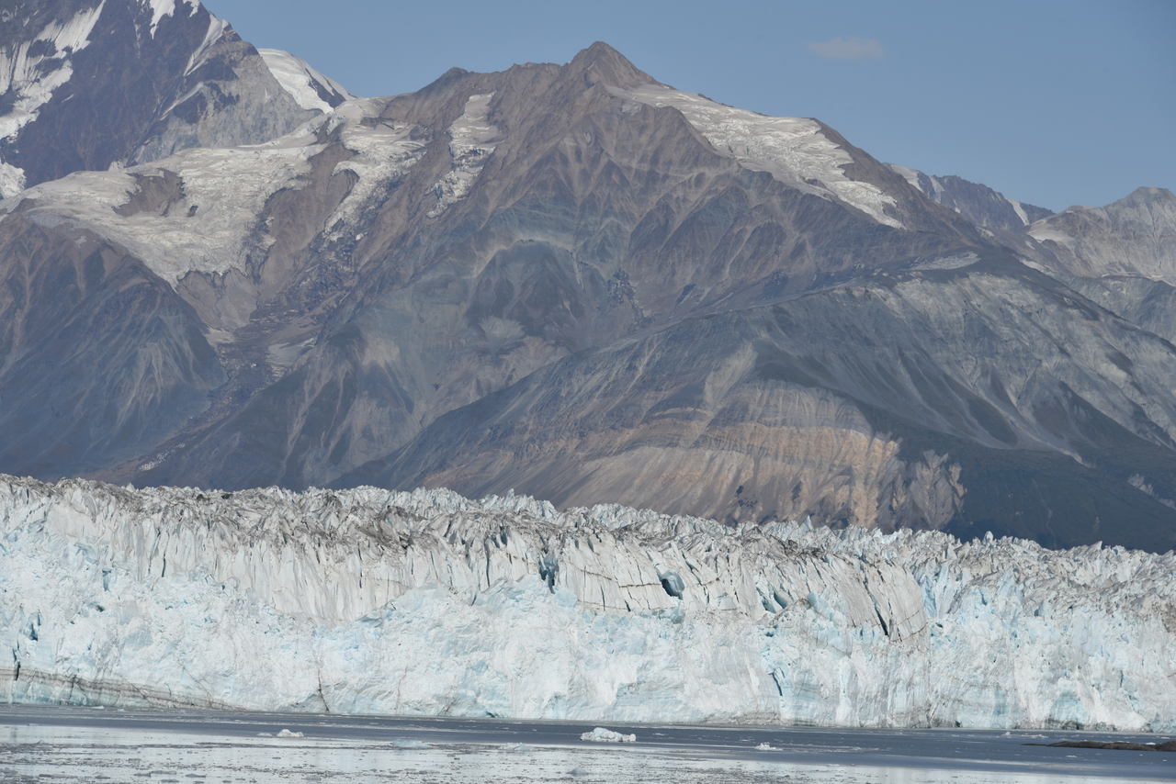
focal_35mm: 160
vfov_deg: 8.6
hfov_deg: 12.8
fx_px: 5228
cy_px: 392
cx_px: 588
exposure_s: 1/500
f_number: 11
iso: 100
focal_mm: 160
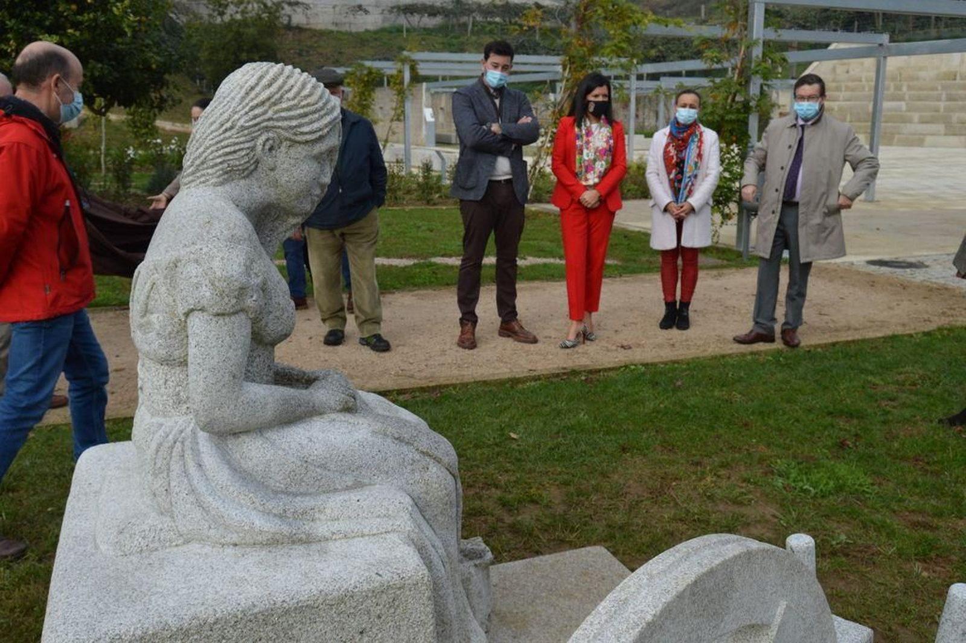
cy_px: 322
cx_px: 483
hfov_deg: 57.3
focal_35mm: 33
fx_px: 885
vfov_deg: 39.9
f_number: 7.1
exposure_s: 1/200
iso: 100
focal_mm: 22
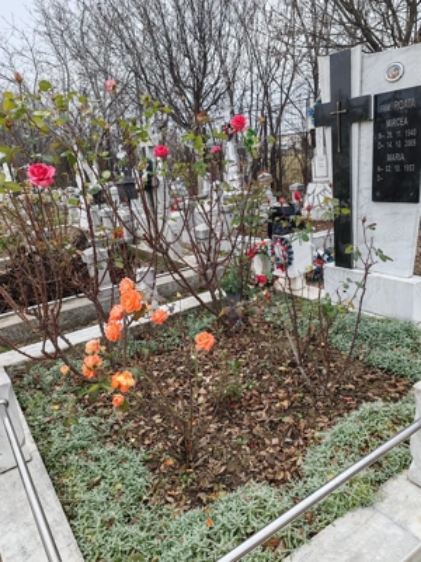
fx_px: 438
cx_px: 210
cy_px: 281
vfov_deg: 65.3
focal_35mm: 27
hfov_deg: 51.4
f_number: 1.9
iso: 50
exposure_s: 1/150
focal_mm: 6.12
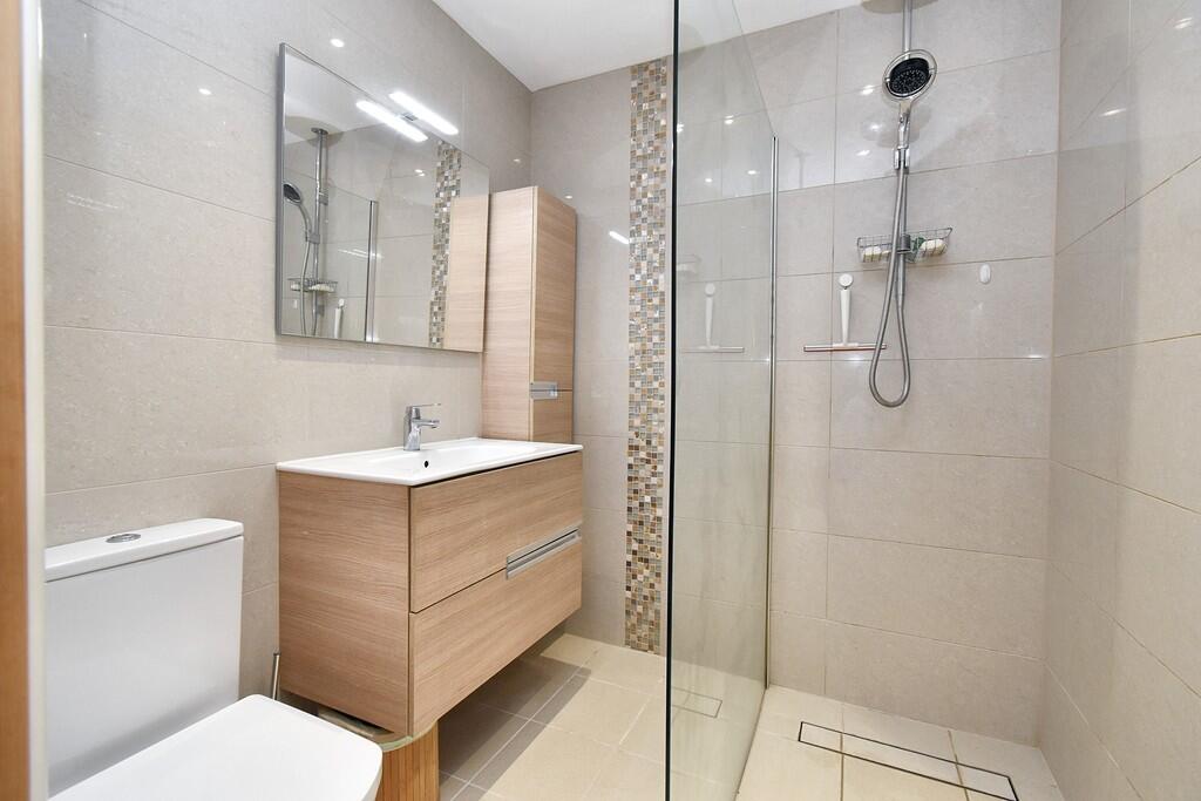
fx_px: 500
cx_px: 600
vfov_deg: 77.3
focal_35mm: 15
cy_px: 400
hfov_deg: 100.4
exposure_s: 1/60
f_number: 7.1
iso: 800
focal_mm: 10
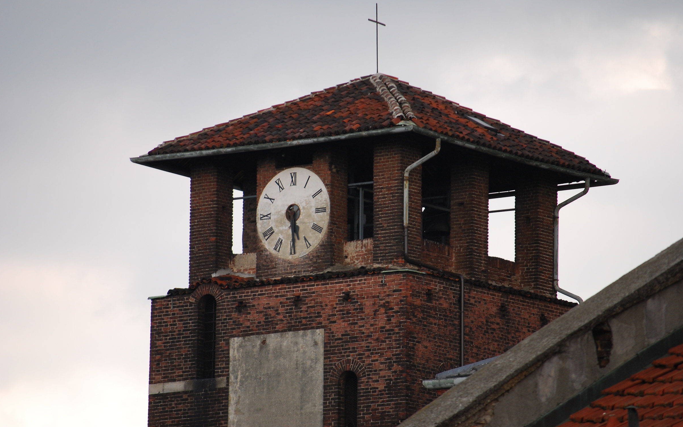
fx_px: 5715
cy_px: 213
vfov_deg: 4.3
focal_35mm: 307
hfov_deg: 6.8
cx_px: 341
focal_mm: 200
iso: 200
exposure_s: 1/160
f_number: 5.6
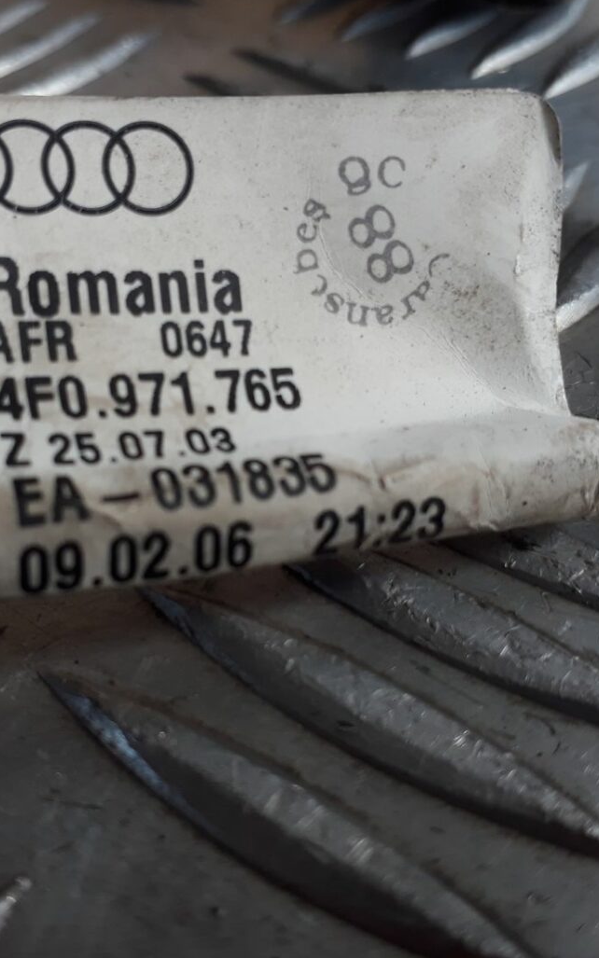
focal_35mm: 39
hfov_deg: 32.5
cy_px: 479
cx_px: 203
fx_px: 1019
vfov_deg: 50.4
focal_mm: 3.6
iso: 50
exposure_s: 1/120
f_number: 1.9
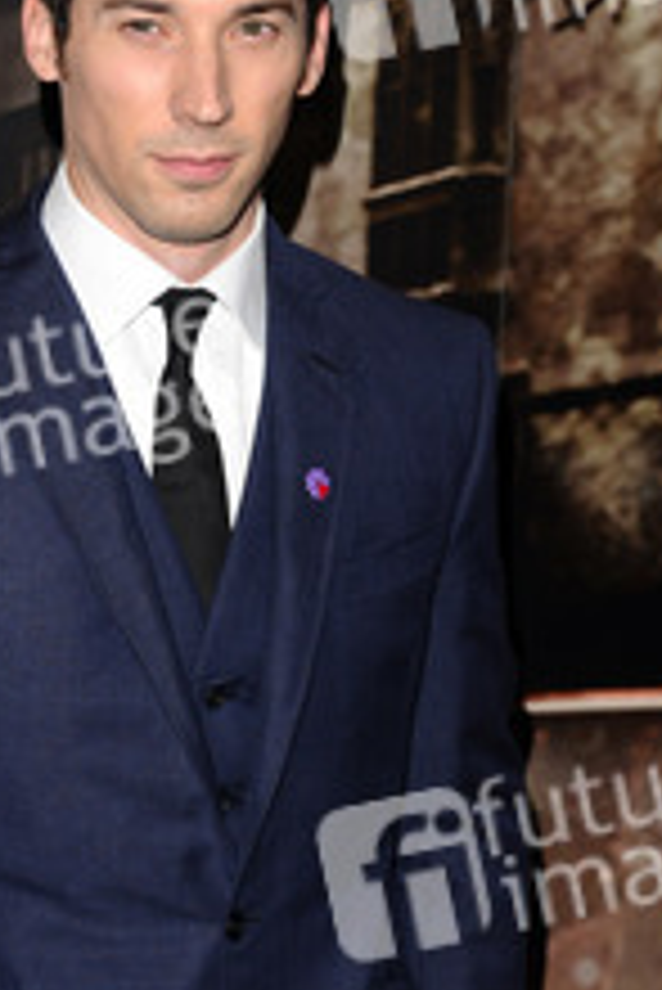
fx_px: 3910
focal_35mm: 142
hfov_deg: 9.7
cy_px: 630
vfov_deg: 14.4
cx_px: 142
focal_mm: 52
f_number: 5.6
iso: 320
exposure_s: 1/160
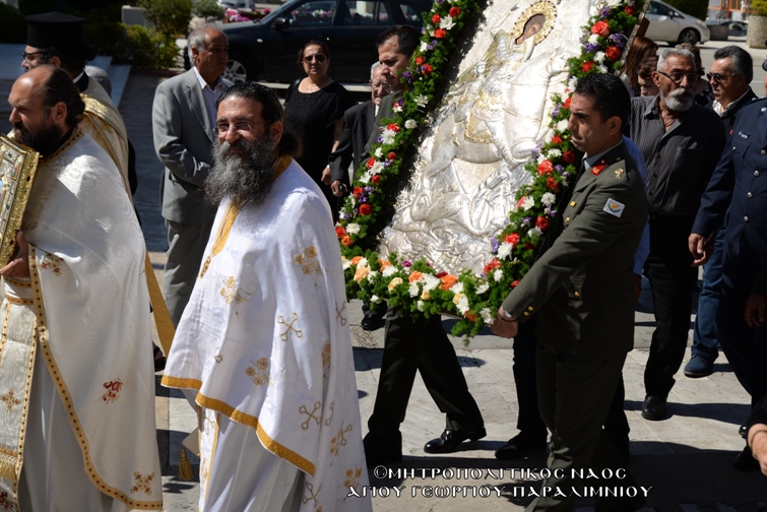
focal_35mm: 61
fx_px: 1300
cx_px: 440
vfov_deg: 22.2
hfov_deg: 32.8
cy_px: 201
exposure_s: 1/640
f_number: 7.1
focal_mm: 48
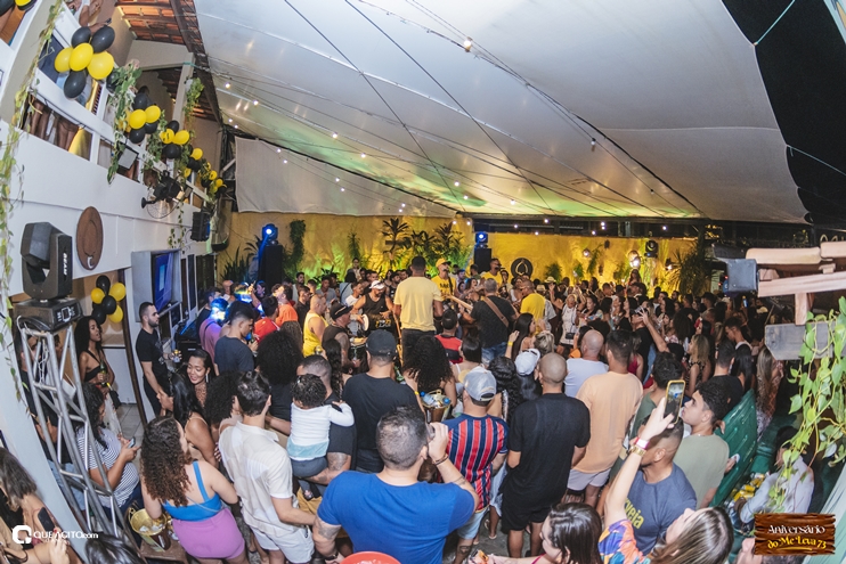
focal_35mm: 16
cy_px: 282
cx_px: 423
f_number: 2.8
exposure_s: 1/200
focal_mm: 10.5
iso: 1000
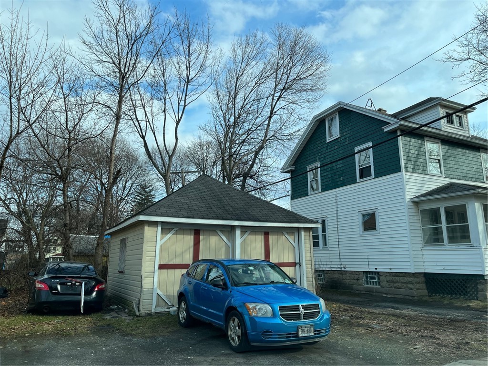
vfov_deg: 53.1
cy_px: 183
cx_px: 244
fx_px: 367
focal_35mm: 26
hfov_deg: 67.3
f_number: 1.6
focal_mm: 5.1
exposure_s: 1/1517
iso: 50
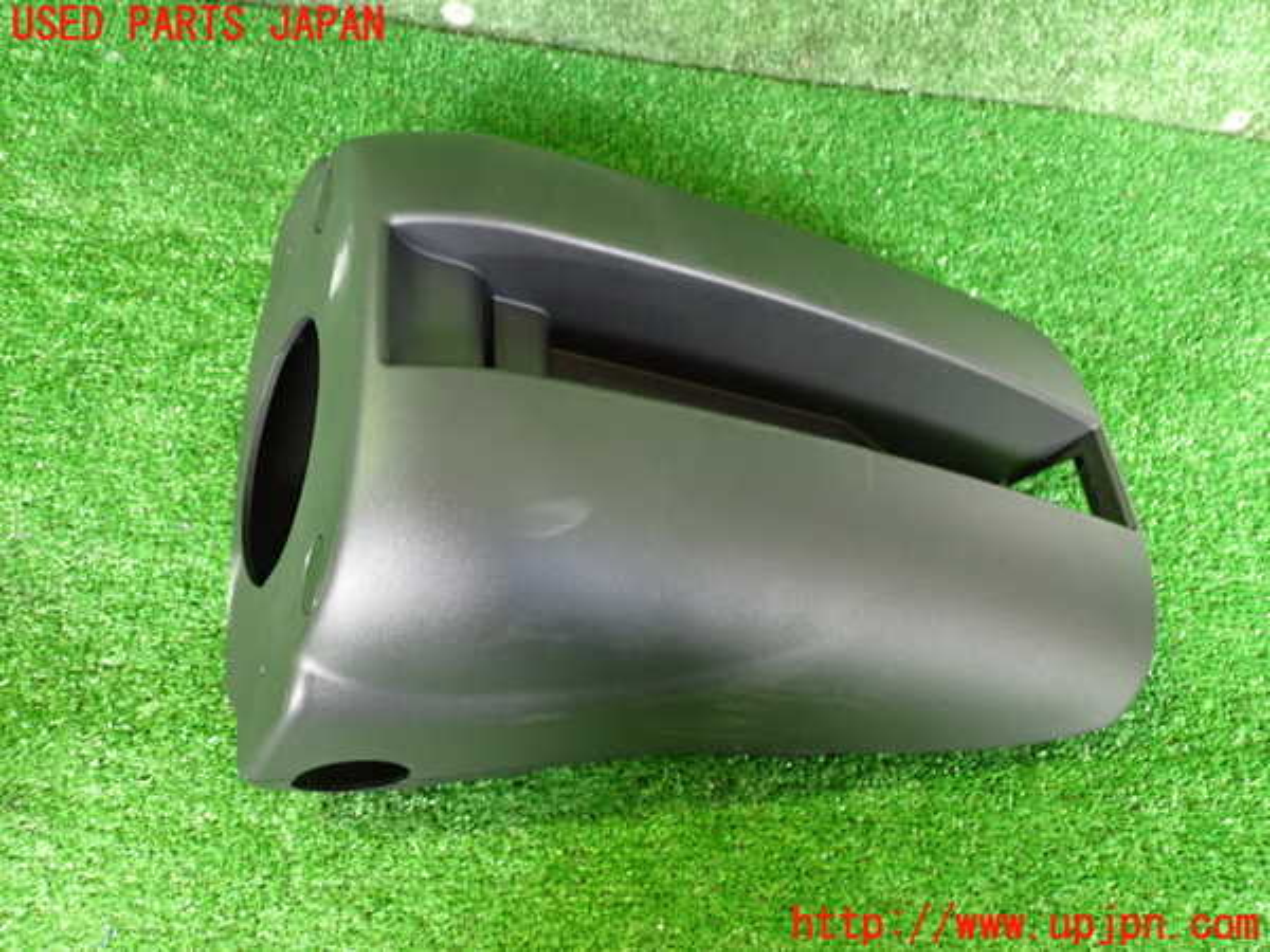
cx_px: 635
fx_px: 1101
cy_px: 476
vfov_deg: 46.8
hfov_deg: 60.0
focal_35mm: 30
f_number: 2.3
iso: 800
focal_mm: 5.4
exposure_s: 1/25
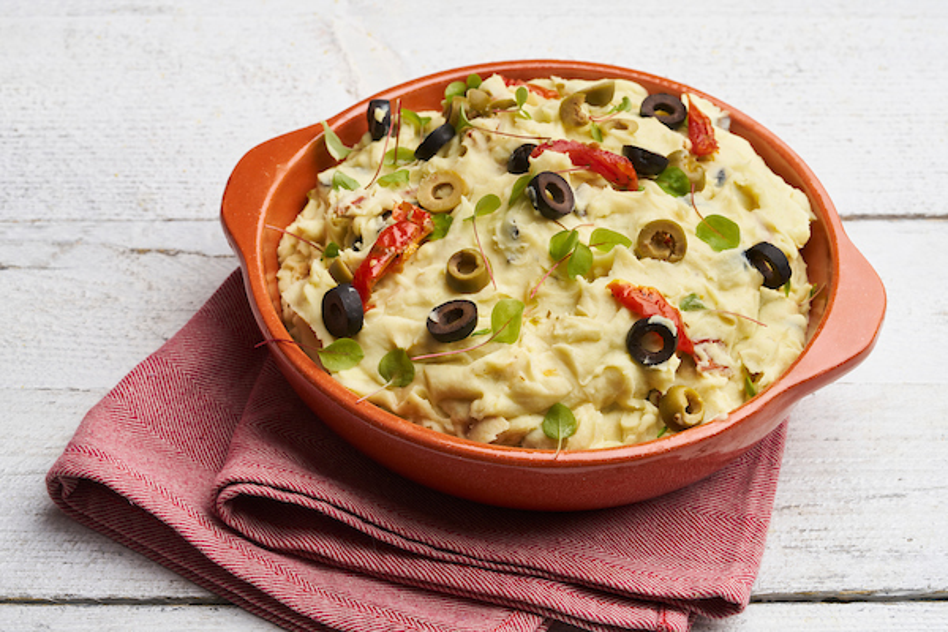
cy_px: 316
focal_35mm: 90
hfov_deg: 22.6
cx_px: 474
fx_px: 2370
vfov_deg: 15.2
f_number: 11
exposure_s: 1/125
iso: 200
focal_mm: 90
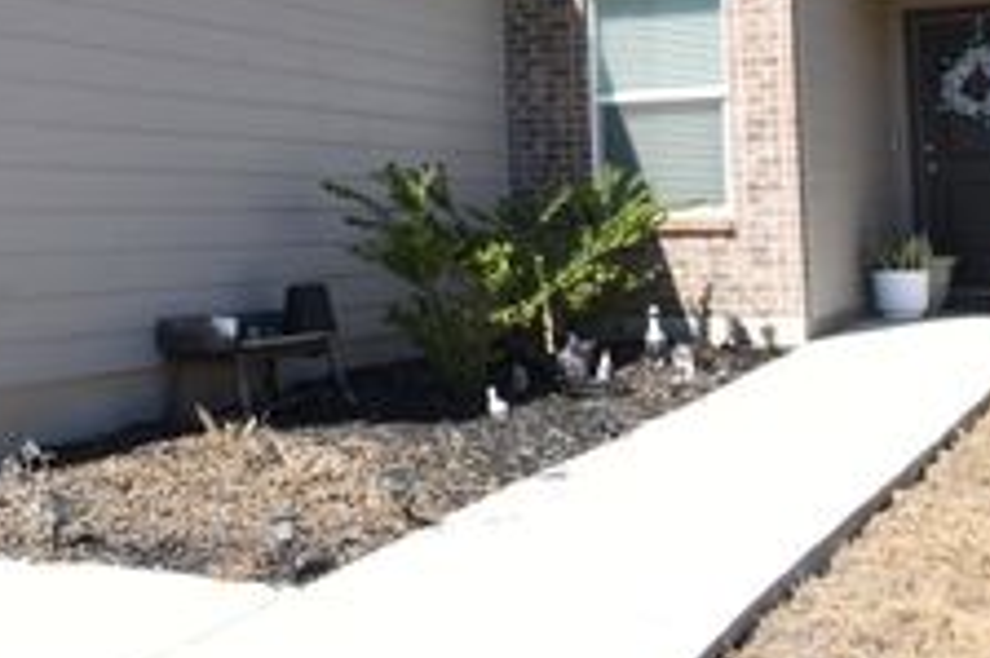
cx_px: 115
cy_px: 108
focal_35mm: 67
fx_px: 1841
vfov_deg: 20.0
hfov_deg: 29.0
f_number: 13
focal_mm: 20
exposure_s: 1/60
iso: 100
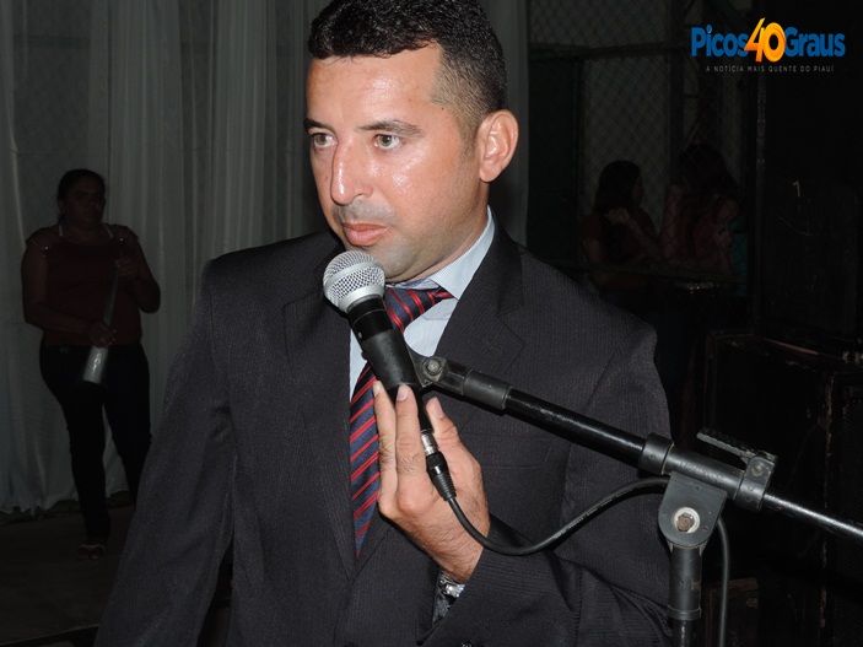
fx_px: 1371
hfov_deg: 34.9
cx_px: 432
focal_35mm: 55
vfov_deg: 26.6
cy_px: 324
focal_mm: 9.8
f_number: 3.7
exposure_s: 1/30
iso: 200
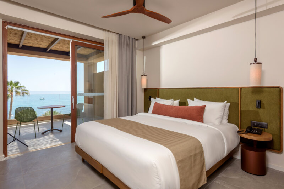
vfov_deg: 64.6
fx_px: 150
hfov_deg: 86.9
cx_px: 142
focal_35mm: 19
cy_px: 94
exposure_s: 1/160
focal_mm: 19
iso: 250
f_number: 11
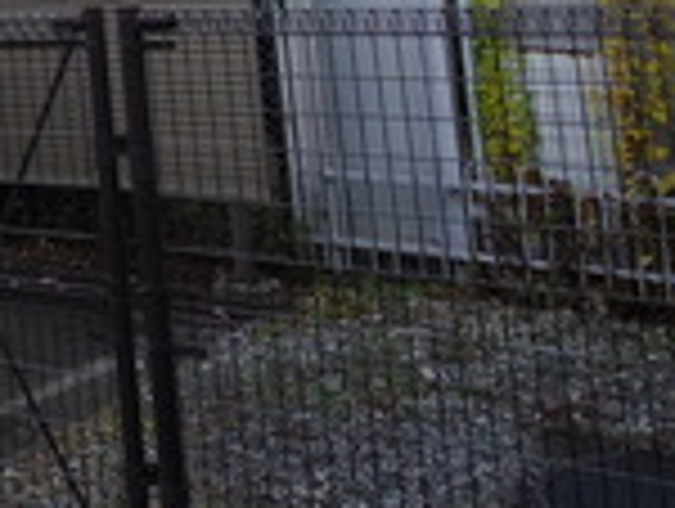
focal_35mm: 68
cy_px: -333
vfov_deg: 18.3
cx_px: -212
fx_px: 1328
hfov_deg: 24.7
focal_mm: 3.8
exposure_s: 1/30
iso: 250
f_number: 3.7
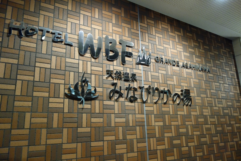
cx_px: 120
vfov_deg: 46.4
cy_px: 80
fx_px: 187
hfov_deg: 65.5
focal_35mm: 28
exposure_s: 1/60
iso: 800
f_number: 1.8
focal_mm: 10.4
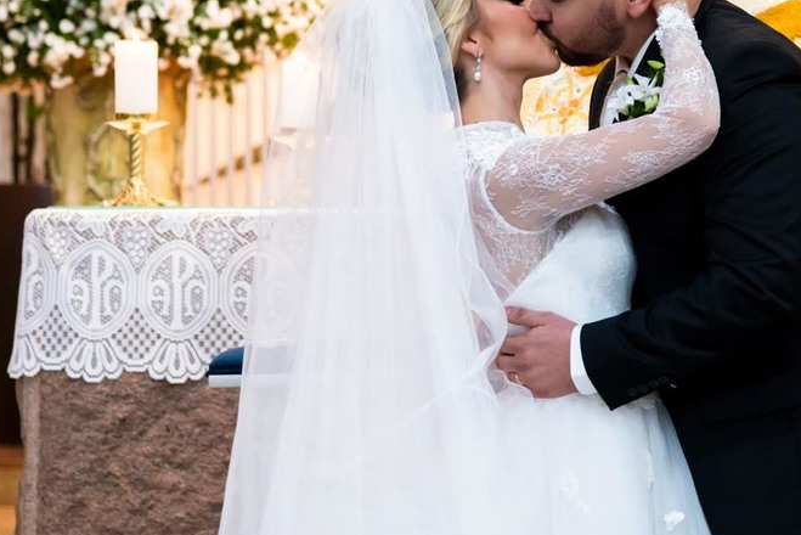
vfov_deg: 7.6
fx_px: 4051
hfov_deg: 11.3
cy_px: 213
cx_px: 540
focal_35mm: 182
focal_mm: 100
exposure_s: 1/160
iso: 2500
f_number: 4
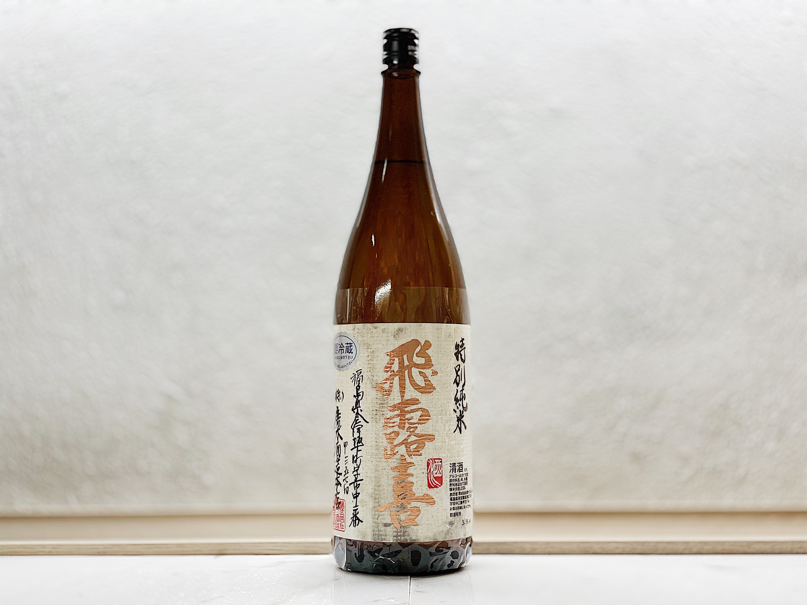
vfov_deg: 28.0
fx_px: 1212
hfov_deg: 36.8
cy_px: 302
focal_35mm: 52
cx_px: 404
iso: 64
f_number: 2
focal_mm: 6
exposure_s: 1/100
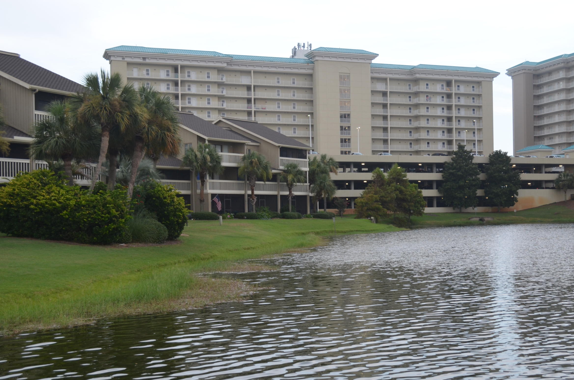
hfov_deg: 39.5
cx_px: 352
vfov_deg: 26.8
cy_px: 226
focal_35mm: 50
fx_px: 796
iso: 320
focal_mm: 26
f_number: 5.6
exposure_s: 1/125
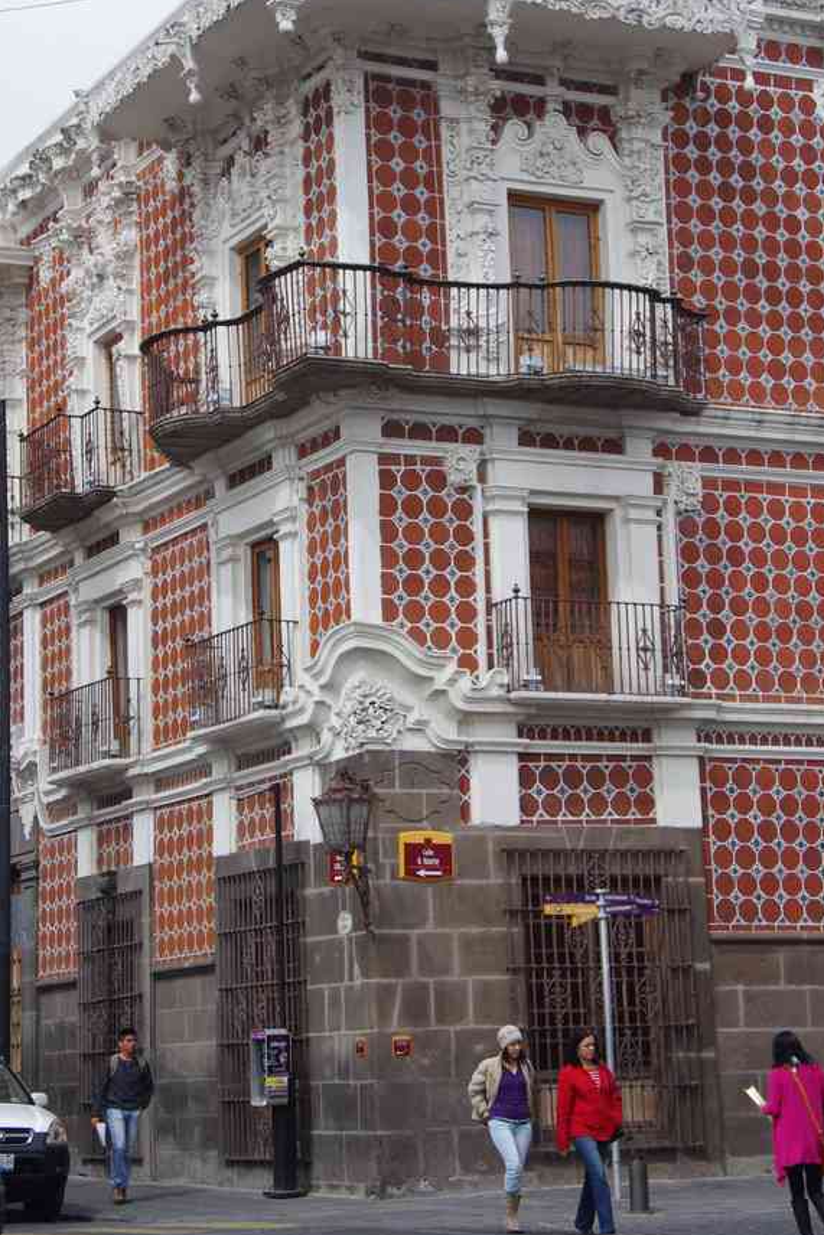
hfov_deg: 16.3
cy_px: 523
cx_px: 410
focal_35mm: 84
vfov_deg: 24.2
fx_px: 2883
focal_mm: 47.5
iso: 200
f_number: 11
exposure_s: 1/80
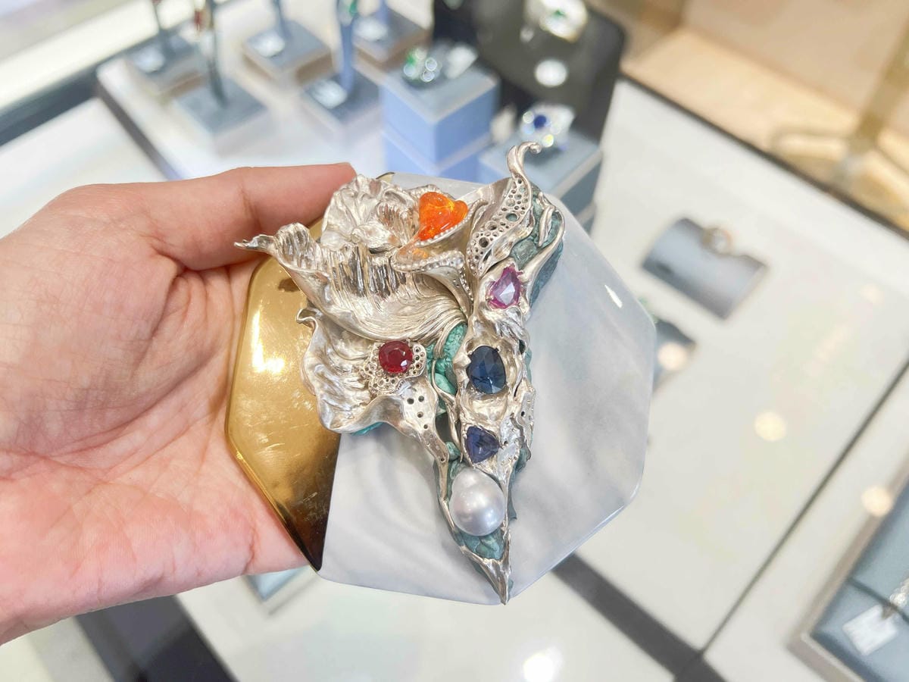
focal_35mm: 26
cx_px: 454
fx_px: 683
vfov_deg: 53.1
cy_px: 341
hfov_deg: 67.3
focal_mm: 5.7
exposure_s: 1/158
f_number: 1.5
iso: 64
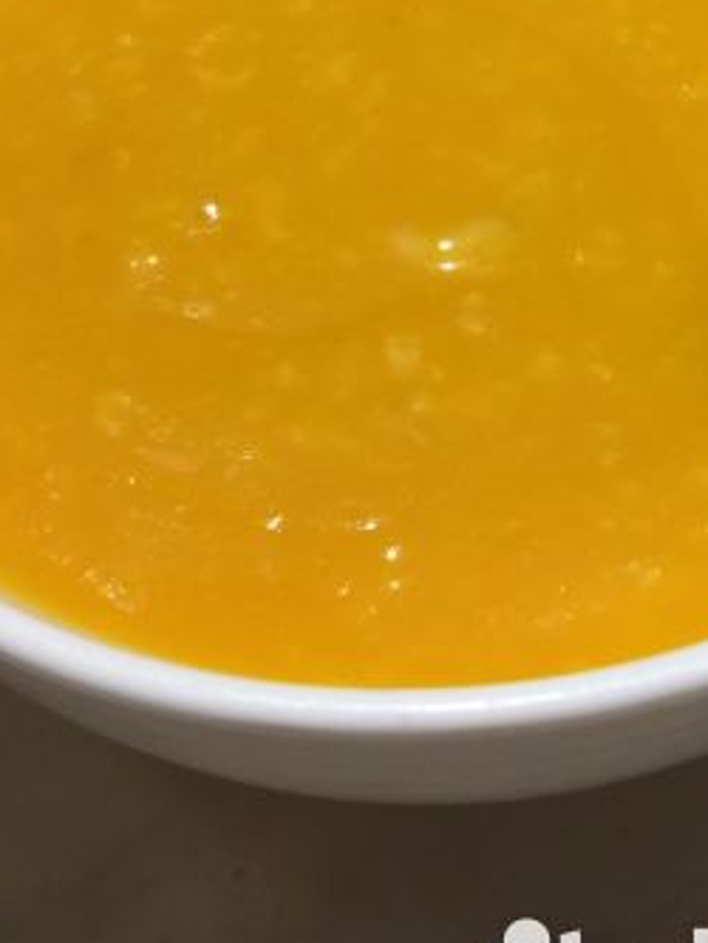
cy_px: 142
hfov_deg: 24.0
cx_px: 443
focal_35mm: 61
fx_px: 1662
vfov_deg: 30.6
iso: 32
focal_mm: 4.15
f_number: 2.2
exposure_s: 1/33
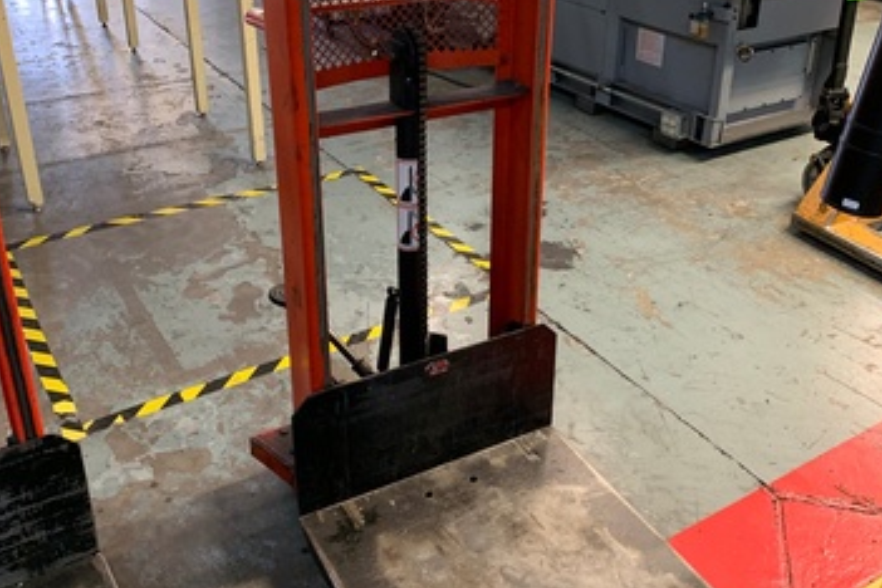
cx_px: 445
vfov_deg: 35.7
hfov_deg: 51.9
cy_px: 206
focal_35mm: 37
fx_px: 906
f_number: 1.8
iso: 250
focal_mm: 4.25
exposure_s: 1/60
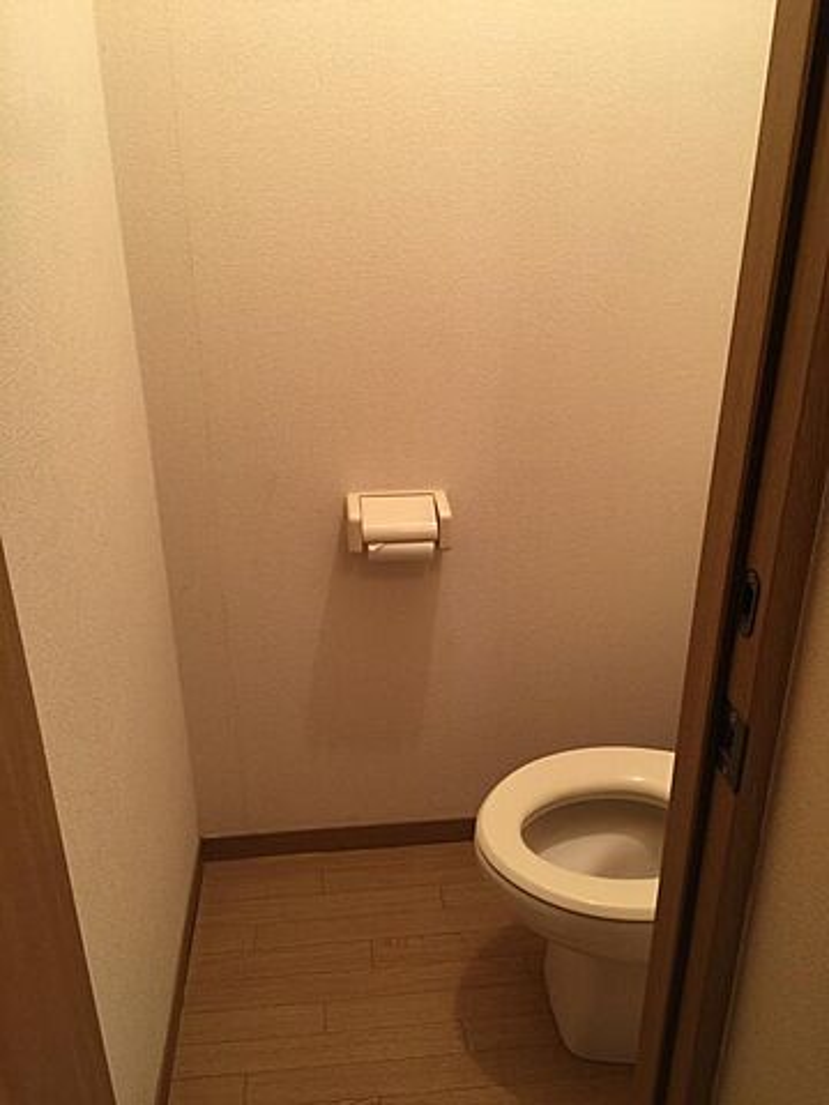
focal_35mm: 29
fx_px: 926
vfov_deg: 61.7
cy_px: 552
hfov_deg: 48.2
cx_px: 414
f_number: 2.2
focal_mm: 4.15
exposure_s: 1/15
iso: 80
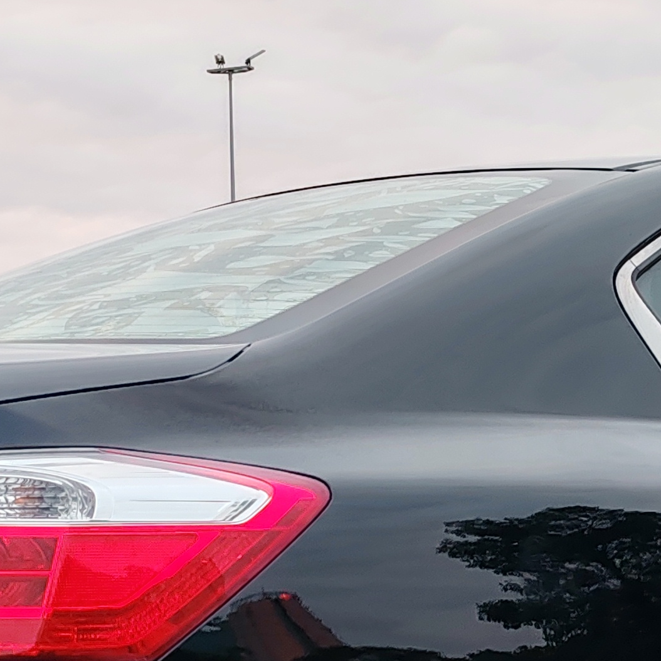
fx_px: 1988
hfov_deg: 18.8
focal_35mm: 92
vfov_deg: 18.7
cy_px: 526
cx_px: 459
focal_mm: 6.12
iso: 160
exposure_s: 1/100
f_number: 1.9
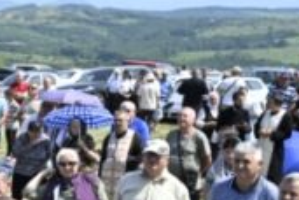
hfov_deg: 15.2
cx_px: -215
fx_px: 988
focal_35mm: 119
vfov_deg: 11.3
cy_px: 237
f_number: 9
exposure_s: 1/320
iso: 200
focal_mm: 34
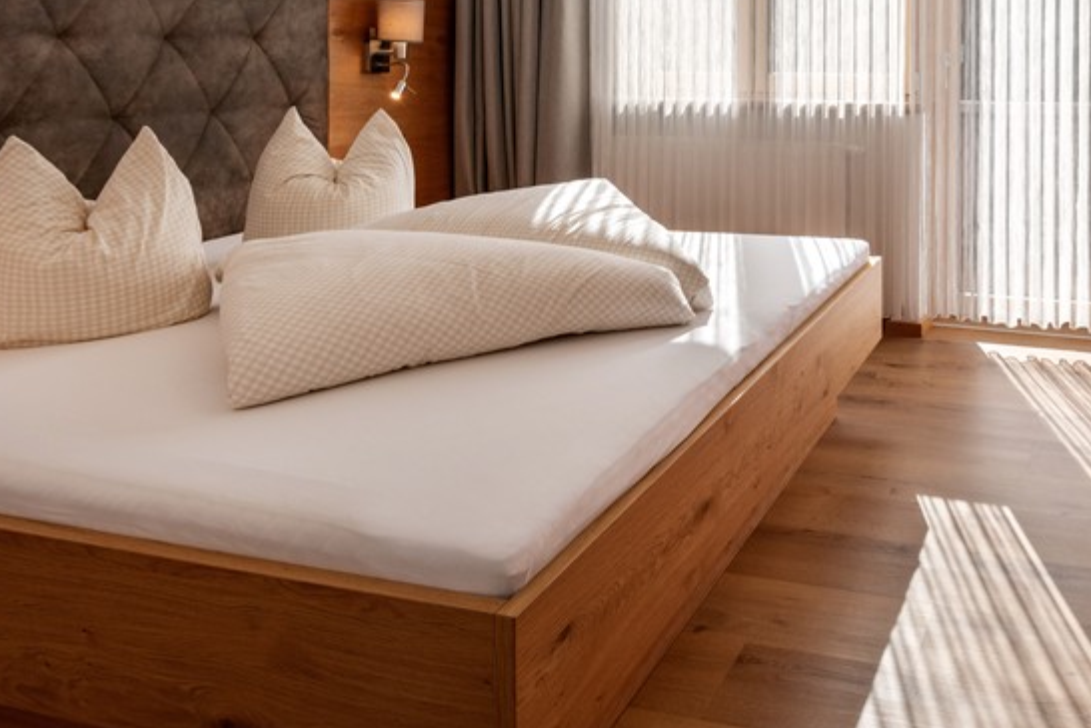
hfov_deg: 57.4
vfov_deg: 39.9
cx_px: 871
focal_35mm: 30
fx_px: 909
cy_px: 51
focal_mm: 16
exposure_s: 1/100
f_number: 11
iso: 250
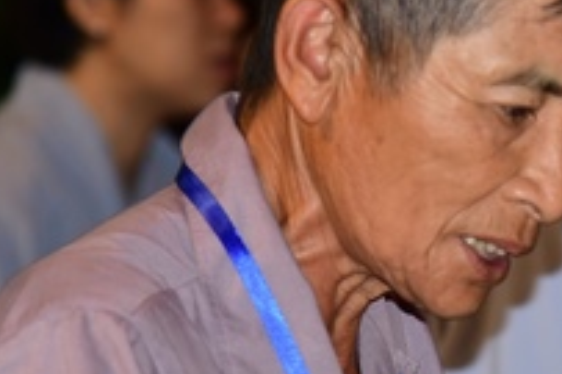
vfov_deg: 3.6
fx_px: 6005
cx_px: 551
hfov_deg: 5.3
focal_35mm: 385
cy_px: 258
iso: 800
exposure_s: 1/50
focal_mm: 120
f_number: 4
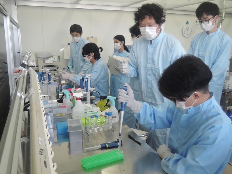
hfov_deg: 58.4
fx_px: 208
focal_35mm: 31
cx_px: 116
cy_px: 87
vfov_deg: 45.4
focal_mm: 6.6
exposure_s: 1/50
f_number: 2.8
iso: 80
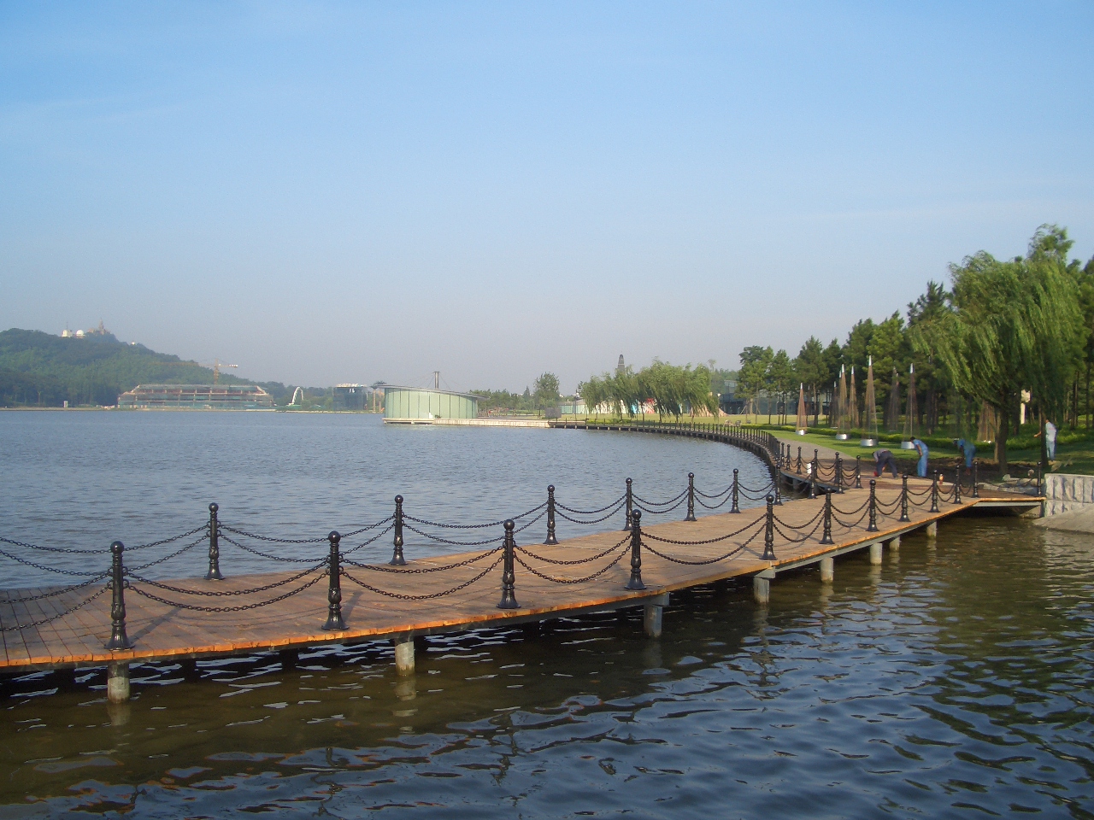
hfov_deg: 52.6
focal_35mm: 35
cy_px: 410
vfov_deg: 40.7
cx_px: 547
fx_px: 1106
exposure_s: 1/250
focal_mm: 5.8
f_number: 4.3
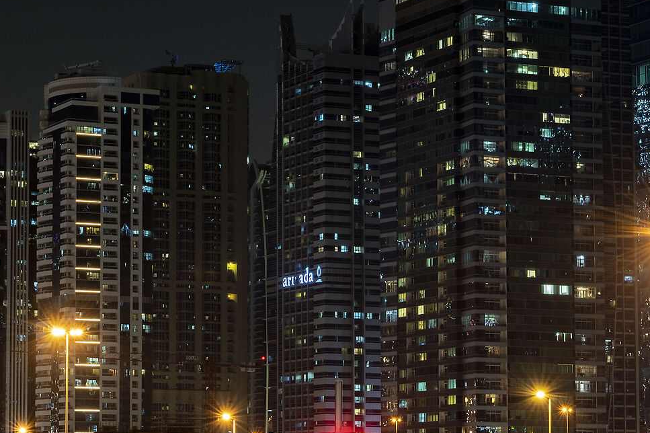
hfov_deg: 15.8
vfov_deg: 10.6
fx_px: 2328
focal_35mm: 129
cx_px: 129
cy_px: 302
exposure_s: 10
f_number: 10
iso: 100
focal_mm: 52
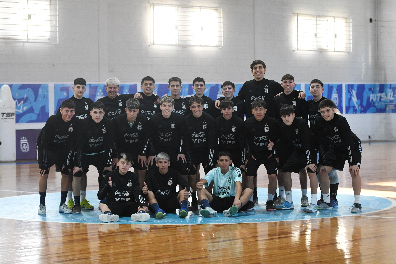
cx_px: 198
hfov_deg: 19.5
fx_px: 1155
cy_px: 132
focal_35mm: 105
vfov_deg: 13.0
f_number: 2.8
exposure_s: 1/640
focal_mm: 70
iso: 3200
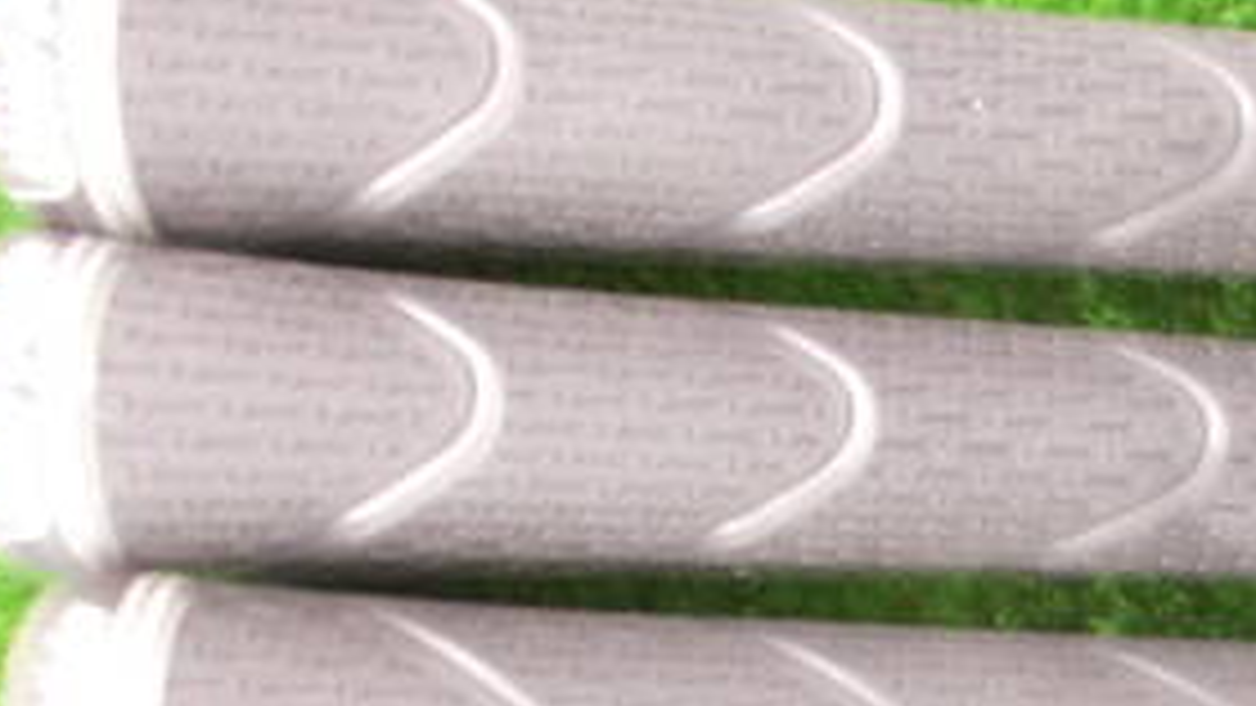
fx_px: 2165
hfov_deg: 29.8
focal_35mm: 65
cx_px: 1306
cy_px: 751
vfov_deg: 18.0
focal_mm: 4.6
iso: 200
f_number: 3.2
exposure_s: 1/2
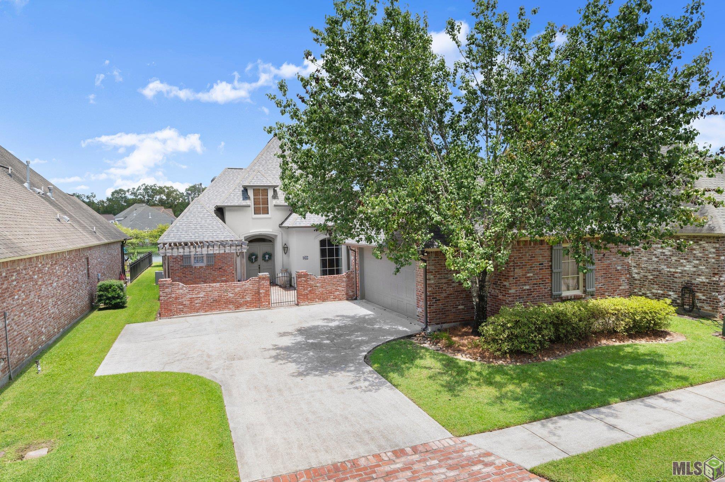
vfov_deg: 58.3
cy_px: 241
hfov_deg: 79.9
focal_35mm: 22
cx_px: 362
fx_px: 433
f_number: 10
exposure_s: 1/400
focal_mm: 21.5
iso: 250
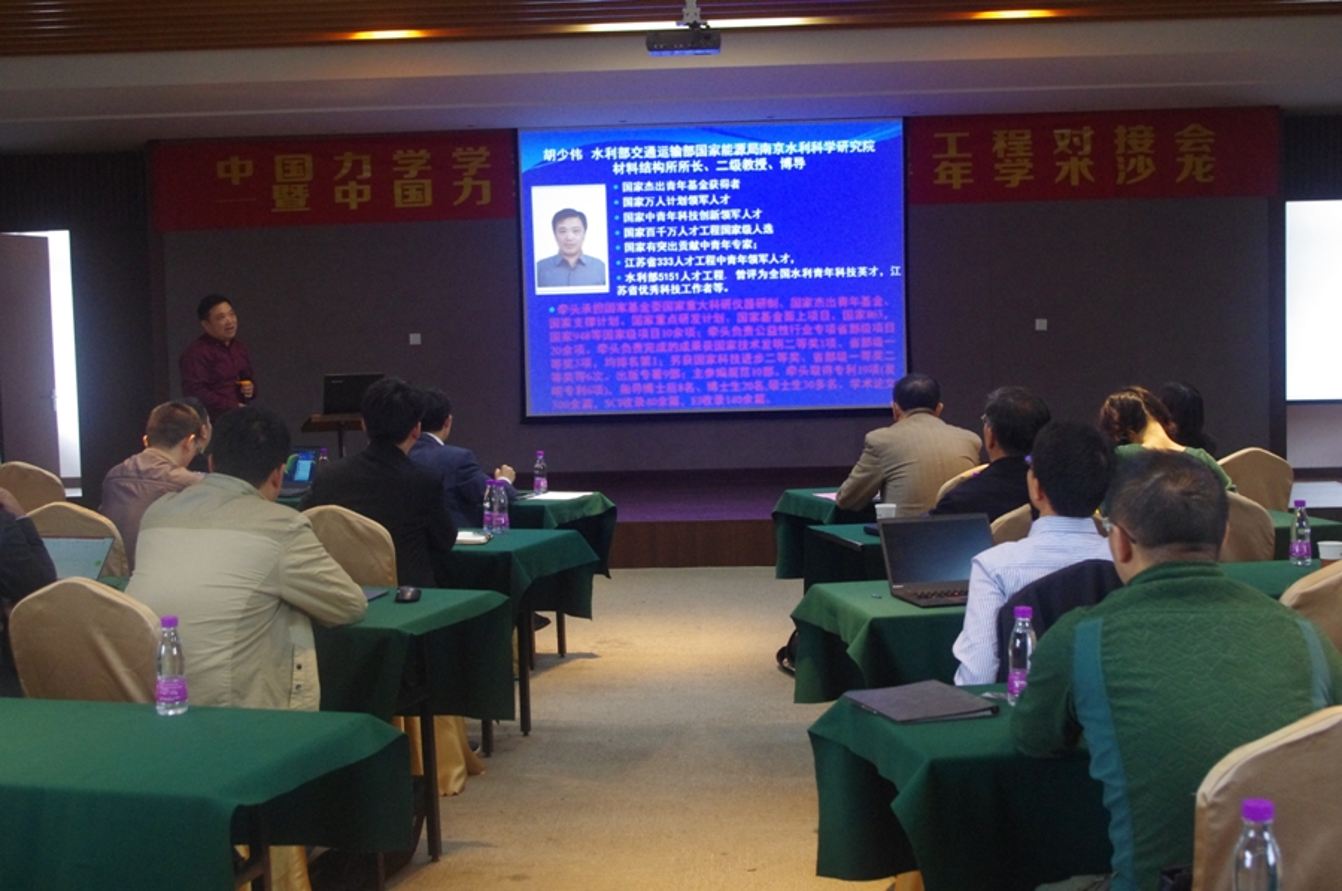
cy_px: 446
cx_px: 671
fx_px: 1713
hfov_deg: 42.8
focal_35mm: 46
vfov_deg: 29.2
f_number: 5.6
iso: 2500
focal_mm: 30.63
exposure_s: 1/60
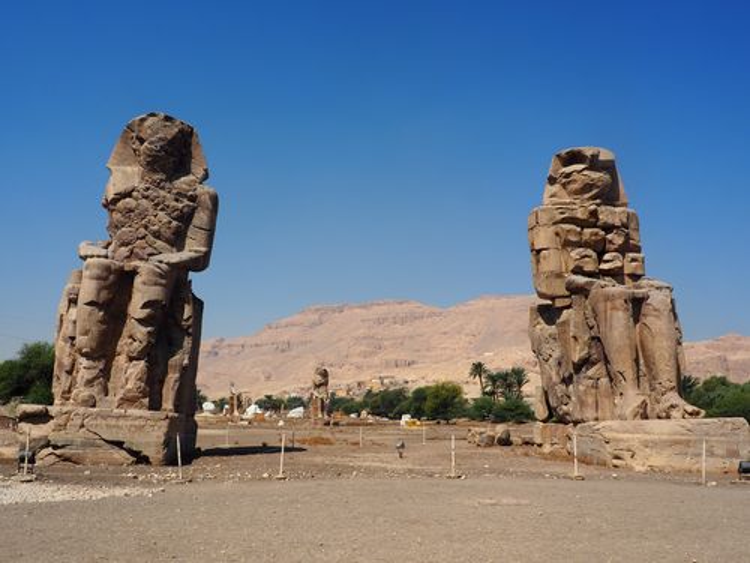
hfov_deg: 54.0
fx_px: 737
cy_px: 282
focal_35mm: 34
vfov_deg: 41.8
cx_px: 375
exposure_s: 1/400
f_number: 10
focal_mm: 17
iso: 200
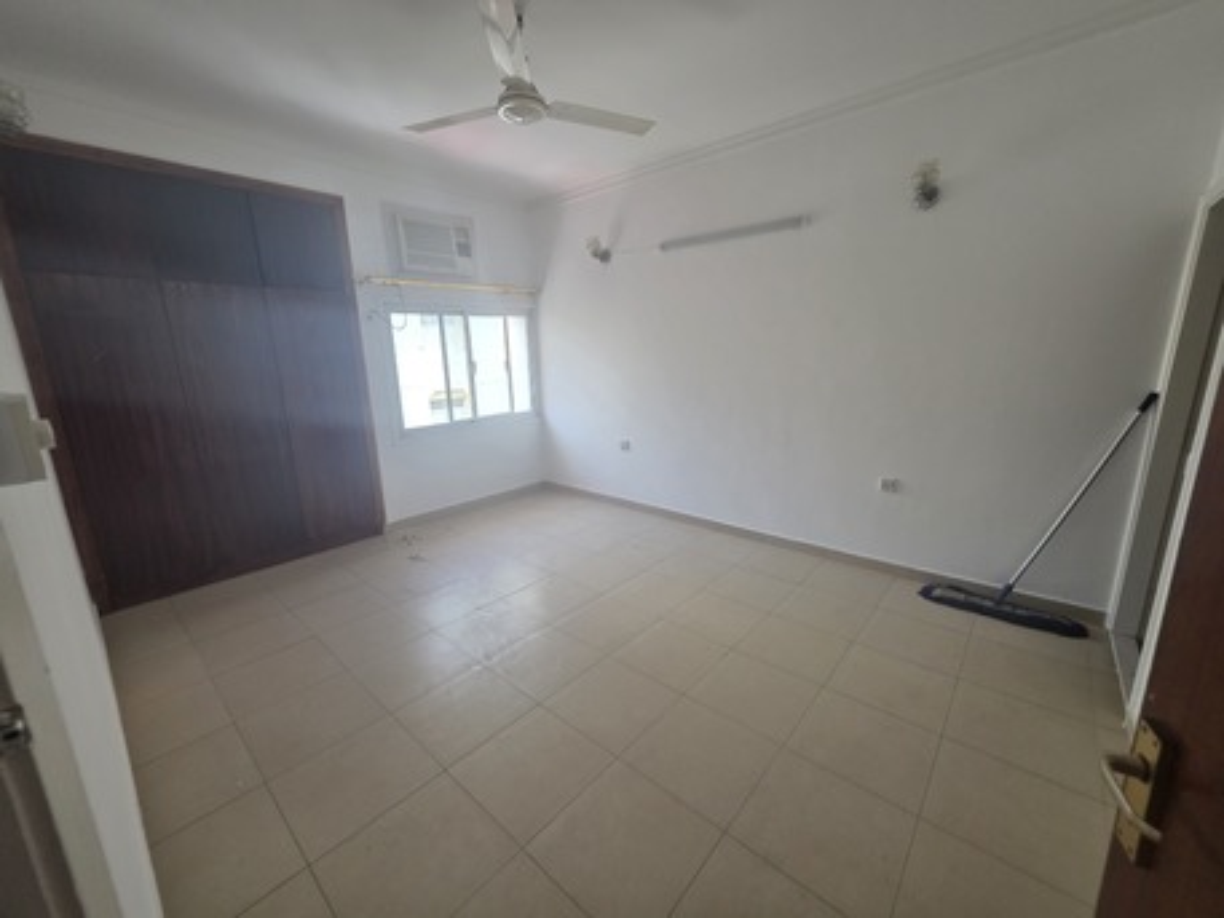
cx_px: 612
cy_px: 459
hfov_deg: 106.2
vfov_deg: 89.9
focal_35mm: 13
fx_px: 460
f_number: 1.9
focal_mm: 2.2
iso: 200
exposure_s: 1/100
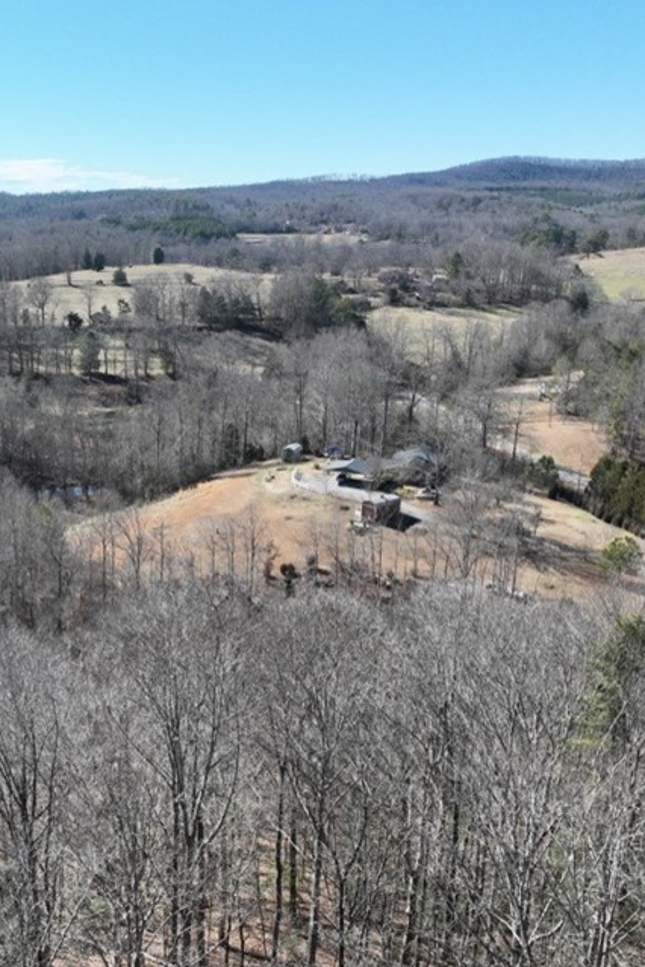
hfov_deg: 31.9
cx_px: 70
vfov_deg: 48.3
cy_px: 562
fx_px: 1075
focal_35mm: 40
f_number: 2.8
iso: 270
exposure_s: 1/320
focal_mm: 12.29
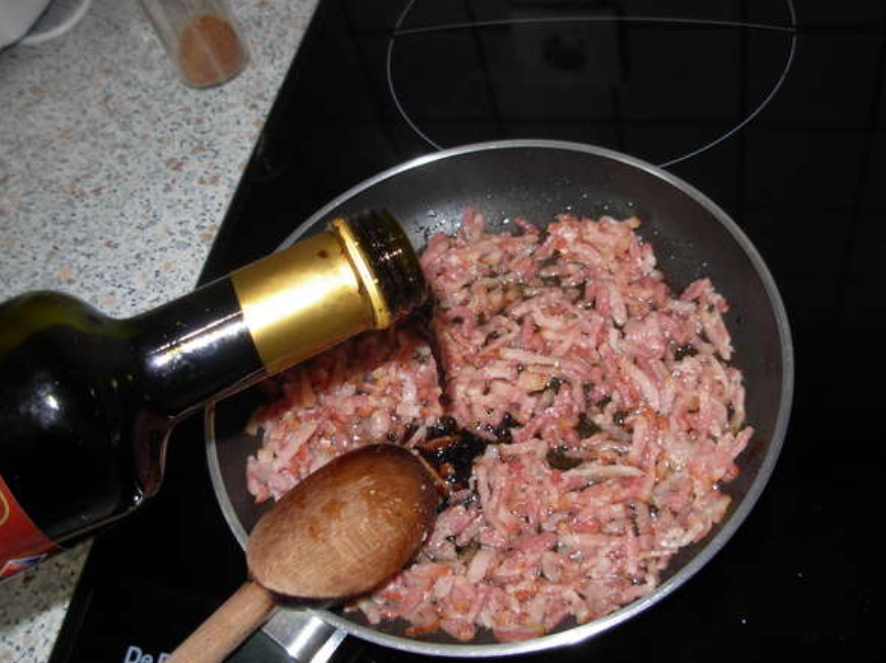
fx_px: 998
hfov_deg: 47.9
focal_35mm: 39
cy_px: 335
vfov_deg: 36.8
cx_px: 451
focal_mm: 6.3
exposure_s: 1/22.6
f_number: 2.9
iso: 79
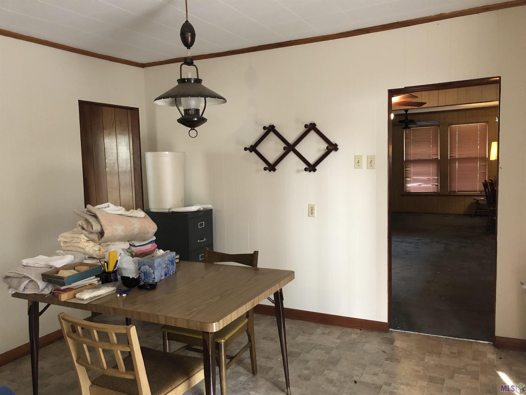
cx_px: 263
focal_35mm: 28
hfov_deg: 63.4
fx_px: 425
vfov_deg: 49.7
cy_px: 198
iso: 100
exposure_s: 1/15
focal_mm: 3.99
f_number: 1.8
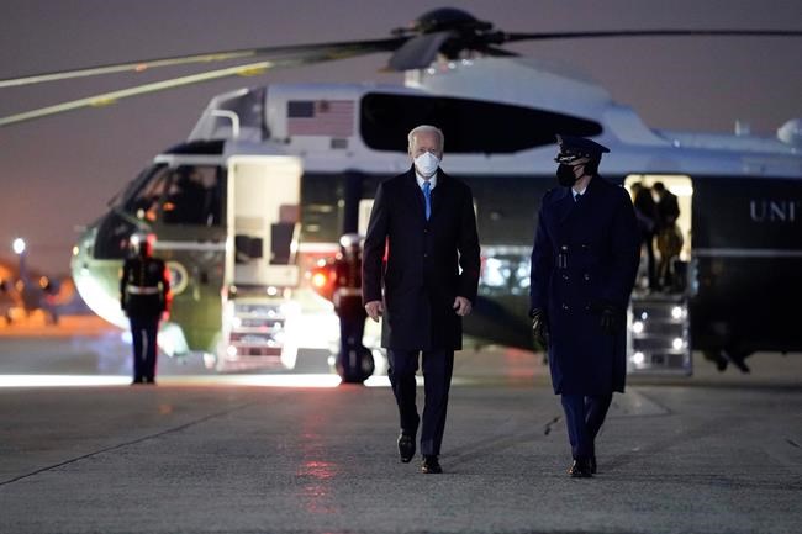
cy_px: 267
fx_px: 4454
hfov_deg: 10.3
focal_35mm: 200
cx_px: 401
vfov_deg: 6.9
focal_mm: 200
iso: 10000
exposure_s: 1/40
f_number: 2.8
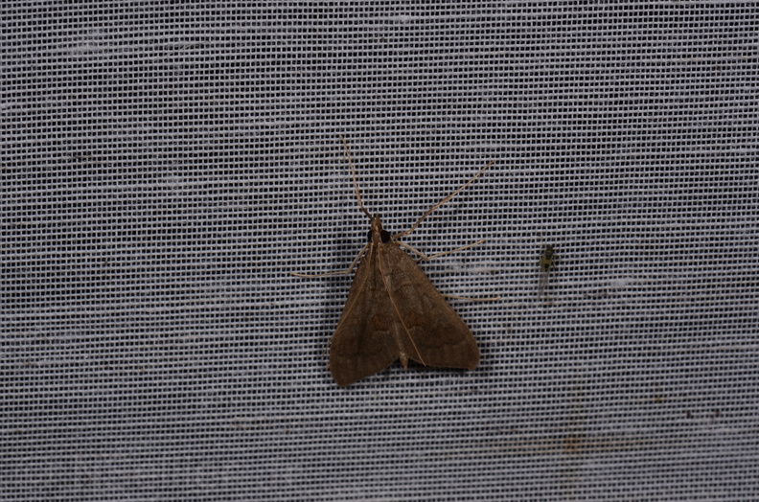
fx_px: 2682
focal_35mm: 128
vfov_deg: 10.7
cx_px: 380
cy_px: 251
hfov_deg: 16.1
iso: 100
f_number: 22
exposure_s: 1/60
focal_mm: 85
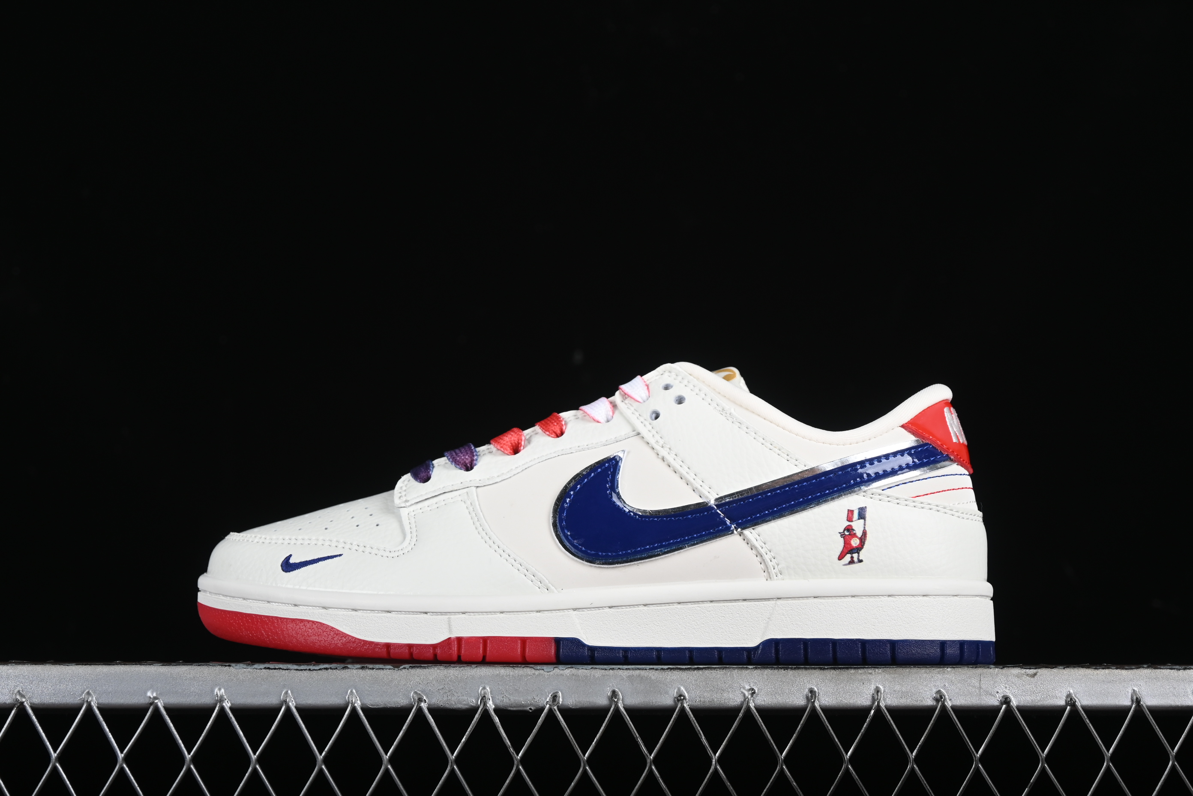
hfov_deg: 27.0
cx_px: 596
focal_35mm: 75
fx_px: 2485
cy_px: 398
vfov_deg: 18.2
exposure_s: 1/200
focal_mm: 50
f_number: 7.1
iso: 200
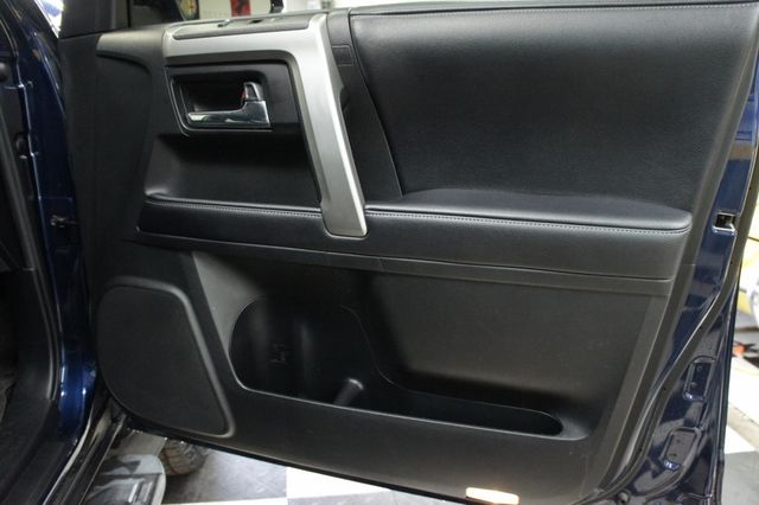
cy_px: 252
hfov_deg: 67.4
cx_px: 380
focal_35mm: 27
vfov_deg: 47.9
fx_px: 569
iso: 1600
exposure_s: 1/30
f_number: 3.5
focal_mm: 18
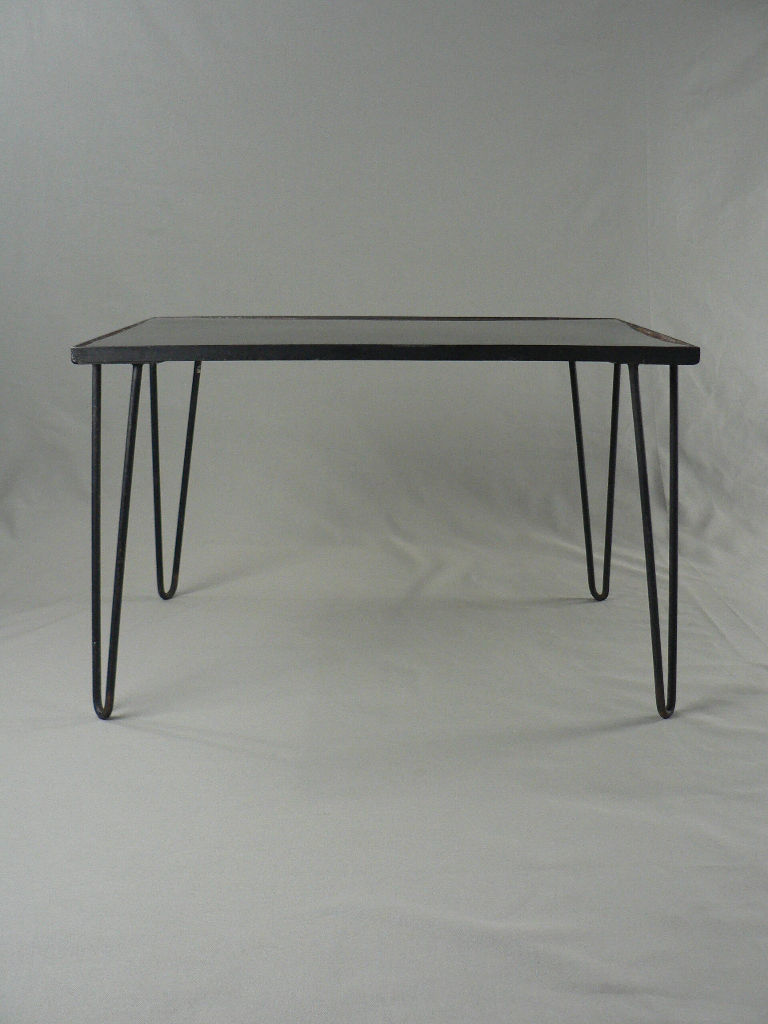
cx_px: 384
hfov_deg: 39.7
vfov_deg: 51.4
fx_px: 1065
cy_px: 512
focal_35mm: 36
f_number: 2.8
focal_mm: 6
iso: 200
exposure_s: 1/20
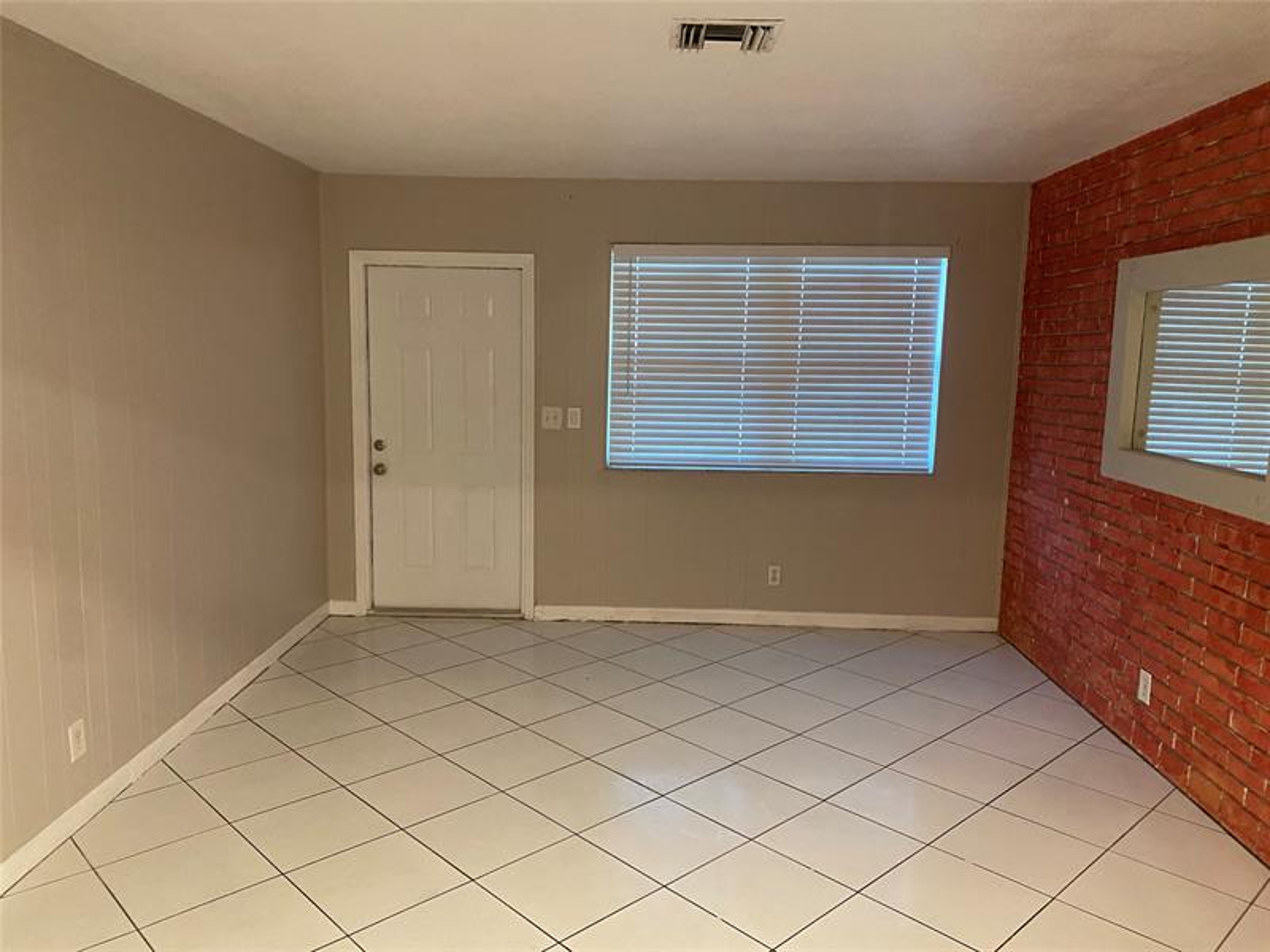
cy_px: 476
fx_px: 954
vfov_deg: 53.1
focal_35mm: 26
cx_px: 635
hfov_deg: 67.3
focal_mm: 4.25
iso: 400
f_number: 1.8
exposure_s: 1/60
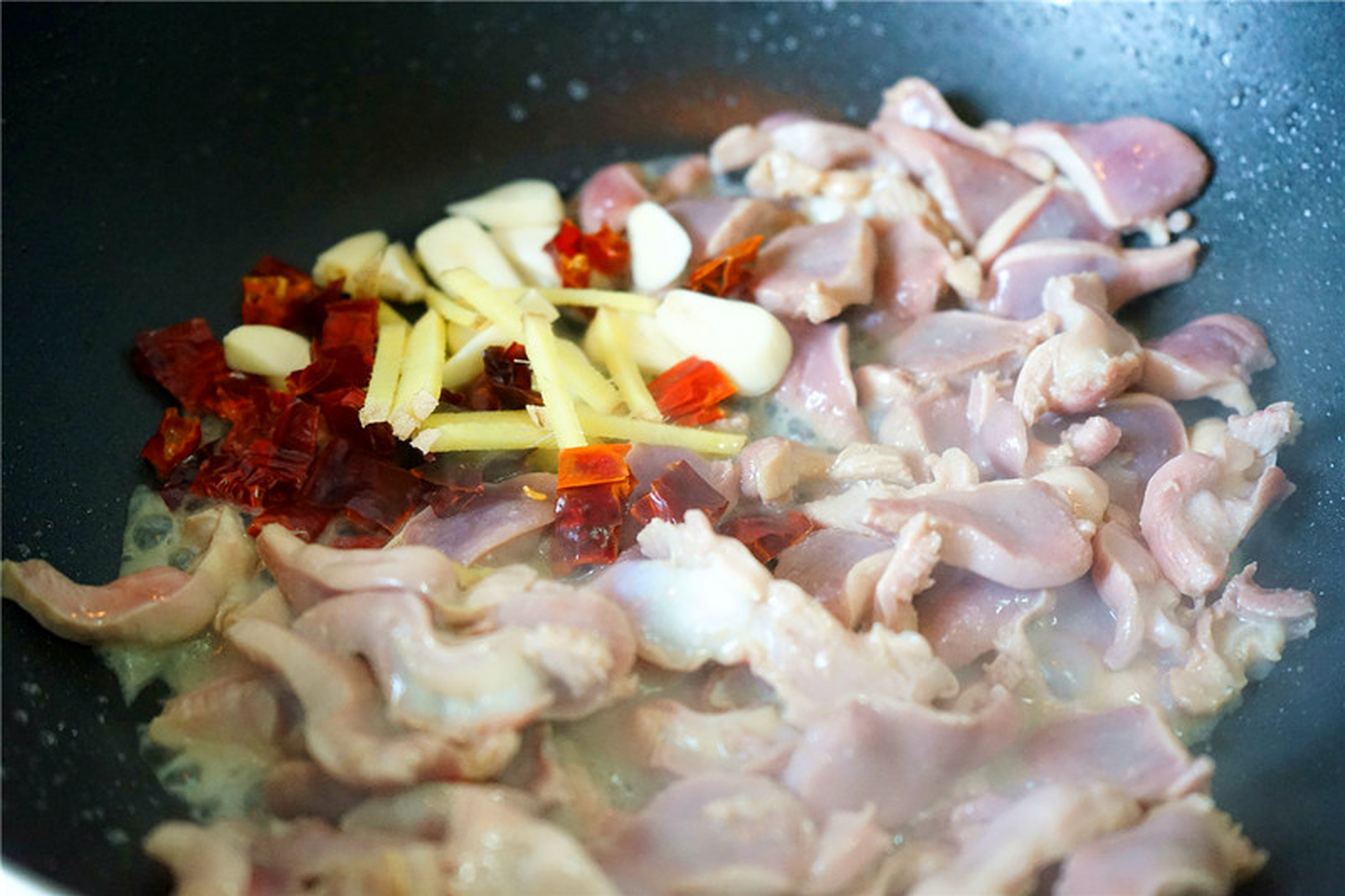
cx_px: 672
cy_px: 448
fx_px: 1793
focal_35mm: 48
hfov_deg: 41.1
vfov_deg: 28.1
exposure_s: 1/60
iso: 6400
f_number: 4.5
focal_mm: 48
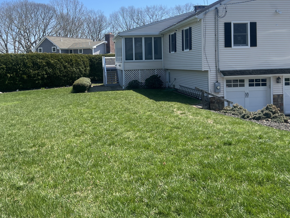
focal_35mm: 39
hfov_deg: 47.8
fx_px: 327
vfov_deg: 36.4
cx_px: 139
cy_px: 71
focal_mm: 5.7
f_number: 1.5
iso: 50
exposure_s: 1/3356
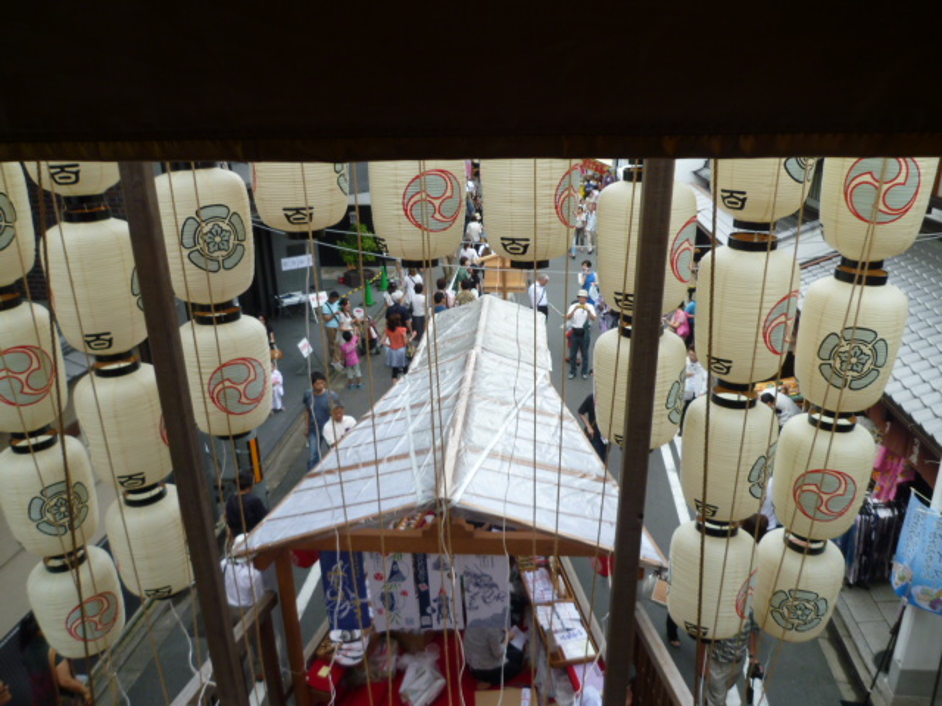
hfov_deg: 69.4
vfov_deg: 54.9
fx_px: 680
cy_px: 353
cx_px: 471
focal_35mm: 25
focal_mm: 4.5
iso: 80
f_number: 3.5
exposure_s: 1/100
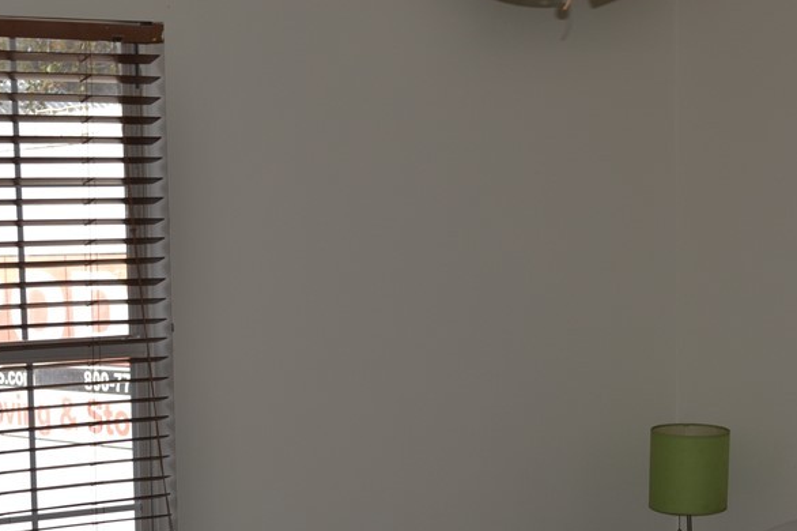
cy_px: 438
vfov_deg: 15.2
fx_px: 1969
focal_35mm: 89
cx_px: 392
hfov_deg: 22.9
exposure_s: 1/200
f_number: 5.6
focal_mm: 32
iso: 100
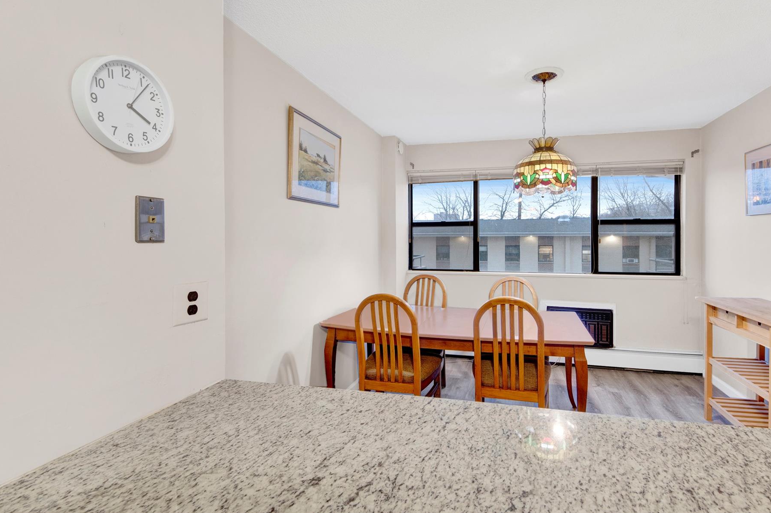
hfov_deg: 95.3
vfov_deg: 72.6
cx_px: 429
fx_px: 349
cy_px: 234
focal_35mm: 16
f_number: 8
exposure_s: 1/2
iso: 100
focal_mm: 9.5
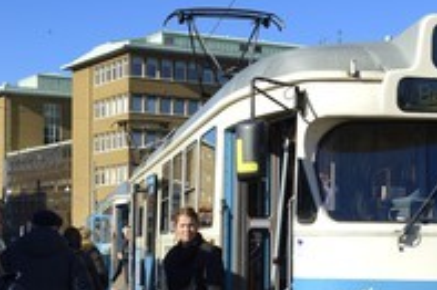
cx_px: 268
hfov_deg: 21.2
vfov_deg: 14.1
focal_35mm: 96
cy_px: 250
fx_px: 1164
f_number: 9
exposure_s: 1/400
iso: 200
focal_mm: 45
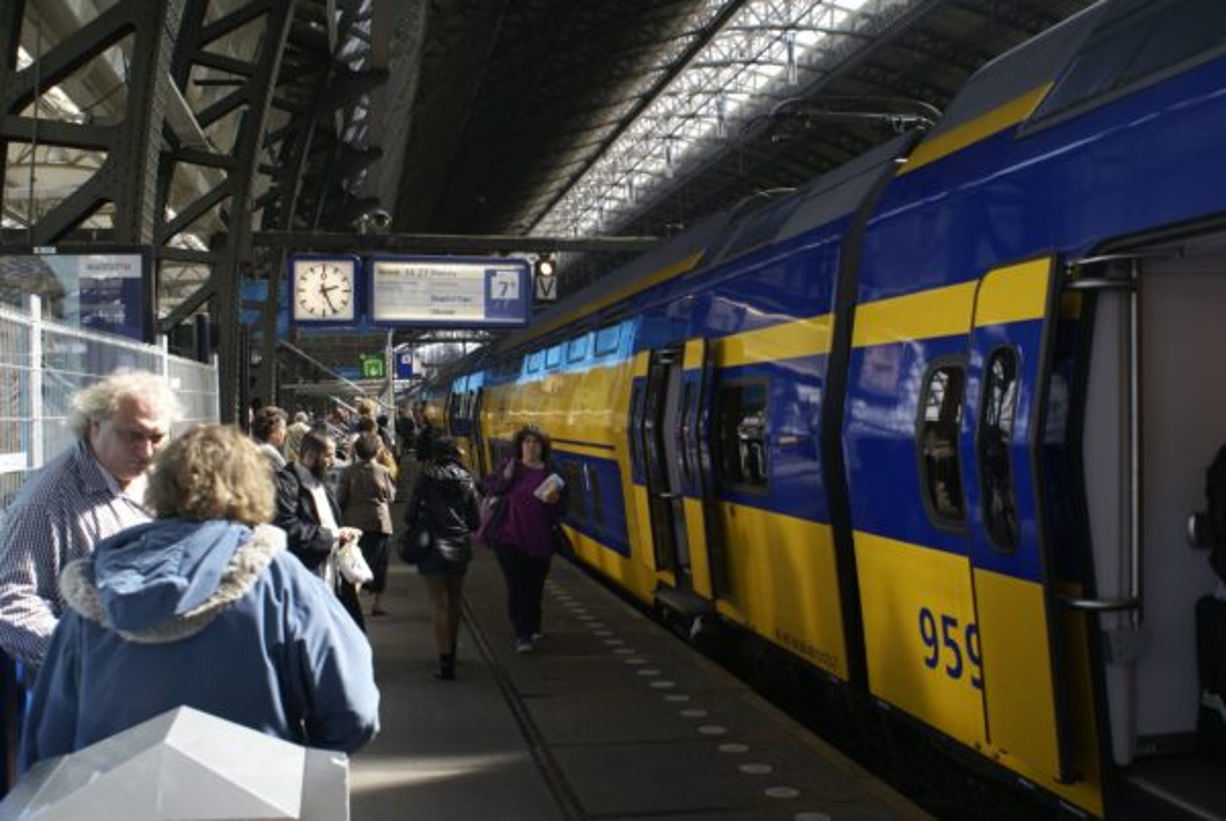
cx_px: 613
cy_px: 410
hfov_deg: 53.1
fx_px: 1228
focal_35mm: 36
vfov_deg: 37.0
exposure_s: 1/40
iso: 100
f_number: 5
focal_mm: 24
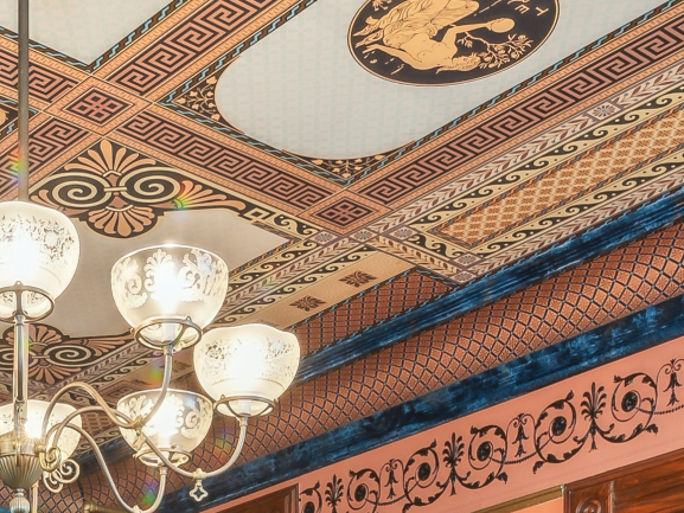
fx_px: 1581
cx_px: 69
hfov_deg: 23.8
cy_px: 1015
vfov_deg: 15.1
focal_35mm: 80
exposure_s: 1/6
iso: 400
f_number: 8
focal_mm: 16
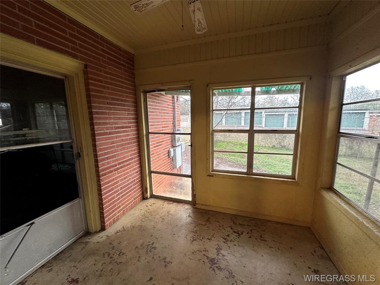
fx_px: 154
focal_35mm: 14
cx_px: 190
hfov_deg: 102.1
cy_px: 142
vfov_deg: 85.7
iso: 320
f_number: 2.2
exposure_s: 1/60
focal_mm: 2.22
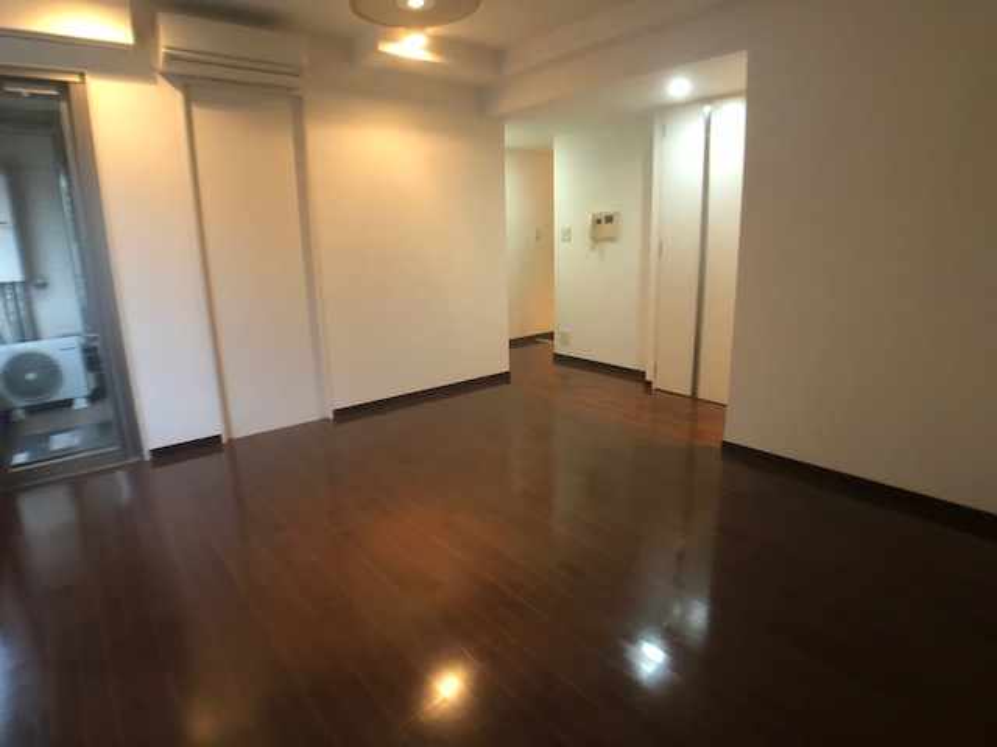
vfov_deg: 49.7
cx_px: 498
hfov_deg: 63.4
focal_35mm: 28
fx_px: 806
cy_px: 374
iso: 100
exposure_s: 1/11
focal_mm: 3.99
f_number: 1.8
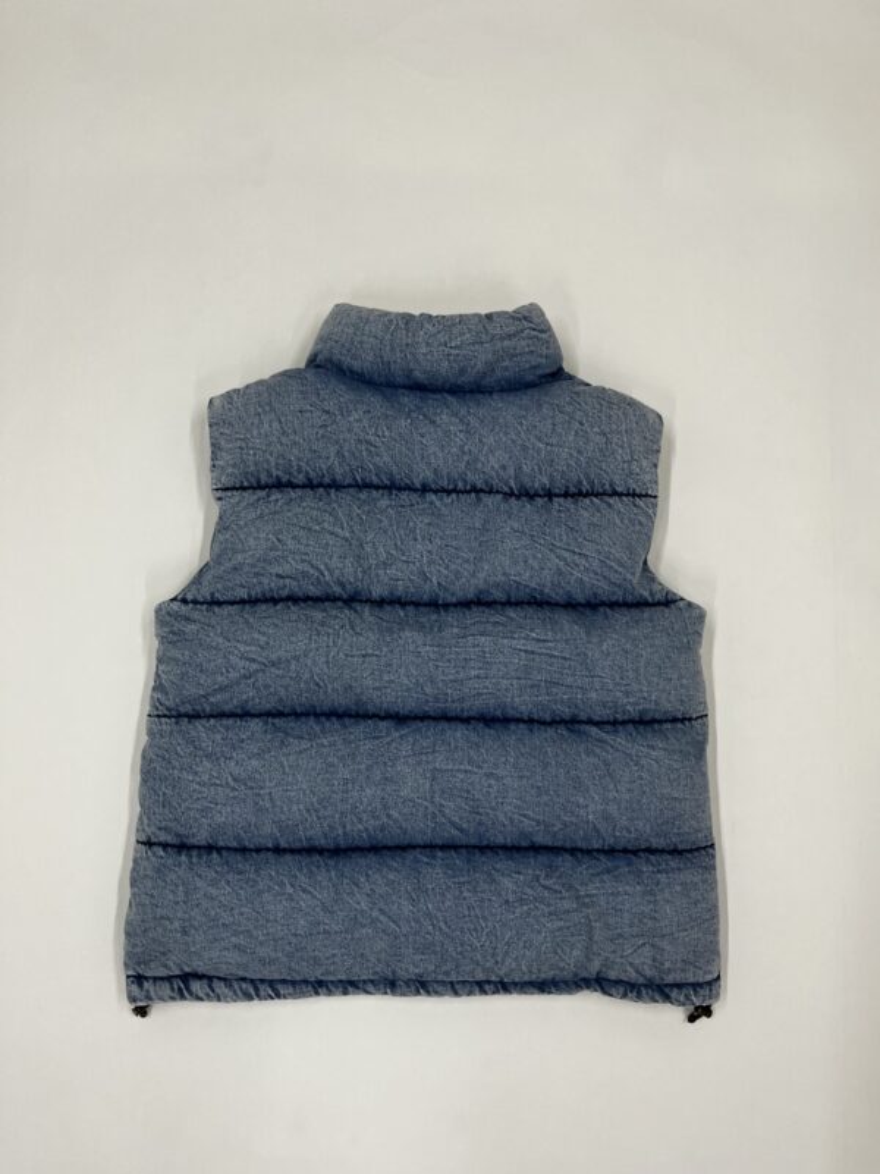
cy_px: 587
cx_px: 440
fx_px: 881
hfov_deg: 53.1
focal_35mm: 26
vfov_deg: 67.3
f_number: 1.6
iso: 100
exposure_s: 1/100
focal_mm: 5.1
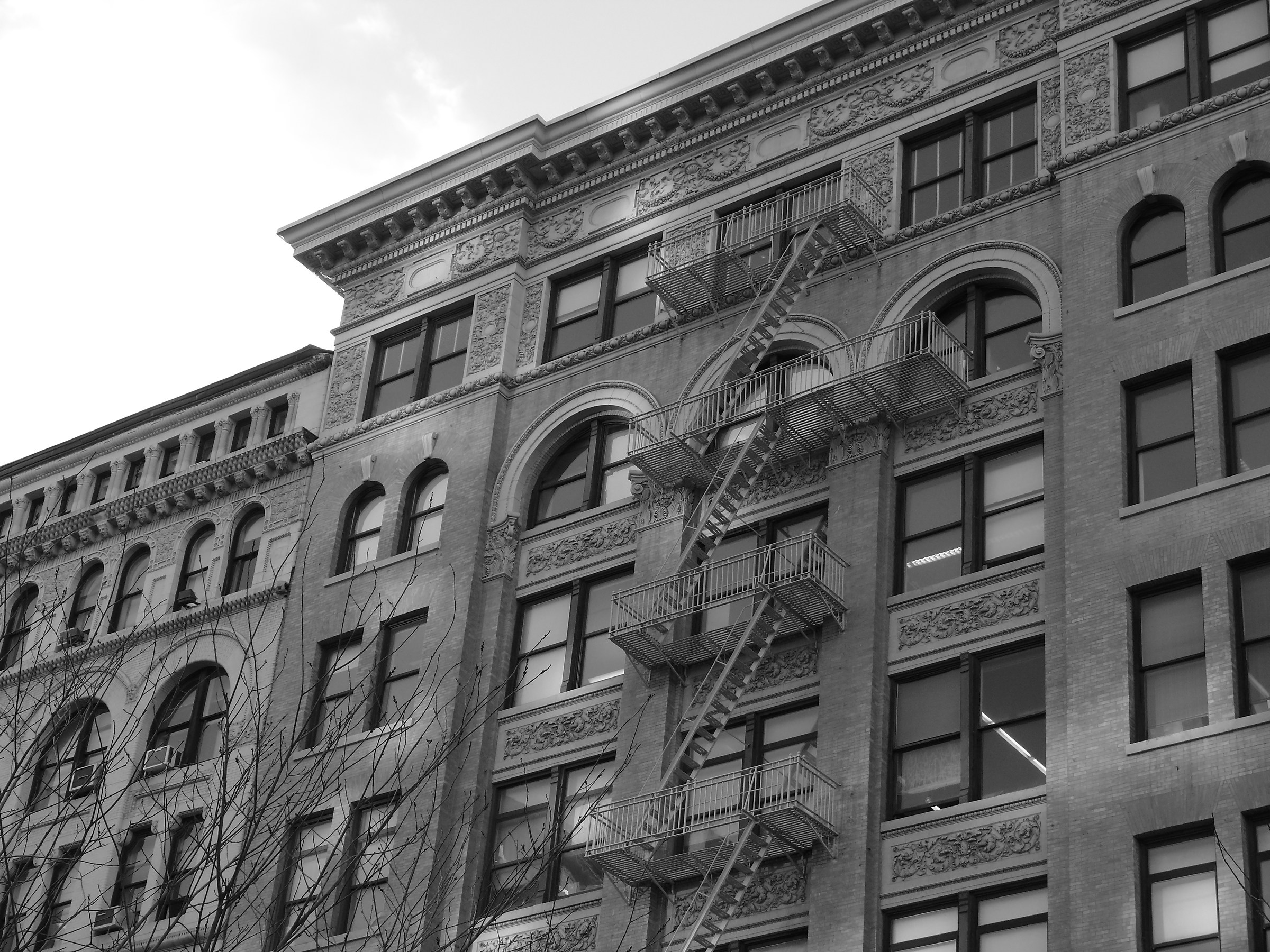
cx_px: 635
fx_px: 2568
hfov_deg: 27.8
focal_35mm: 70
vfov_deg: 21.0
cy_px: 476
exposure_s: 1/125
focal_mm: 14.8
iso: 100
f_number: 4
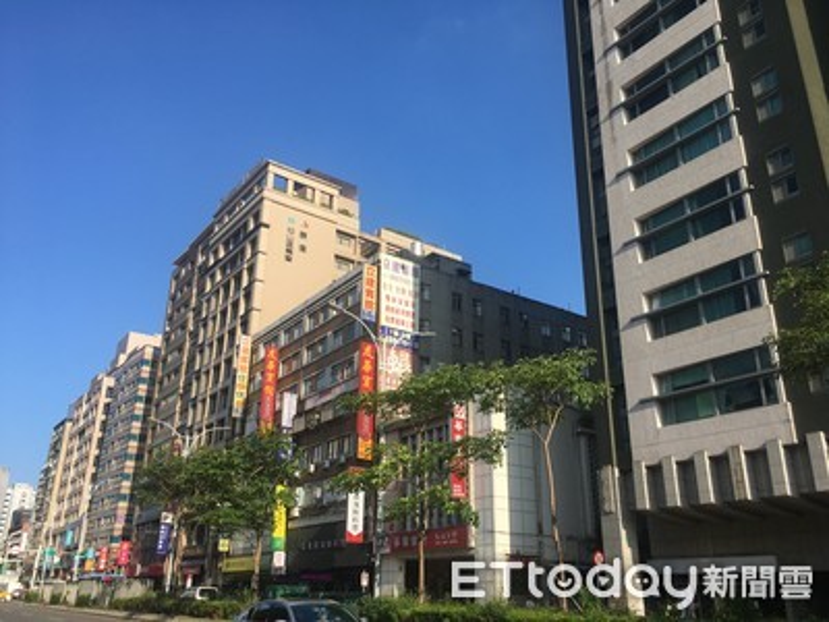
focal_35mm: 29
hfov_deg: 61.7
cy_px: 311
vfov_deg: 48.2
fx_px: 695
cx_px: 414
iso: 25
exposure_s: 1/1221
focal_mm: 4.15
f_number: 2.2
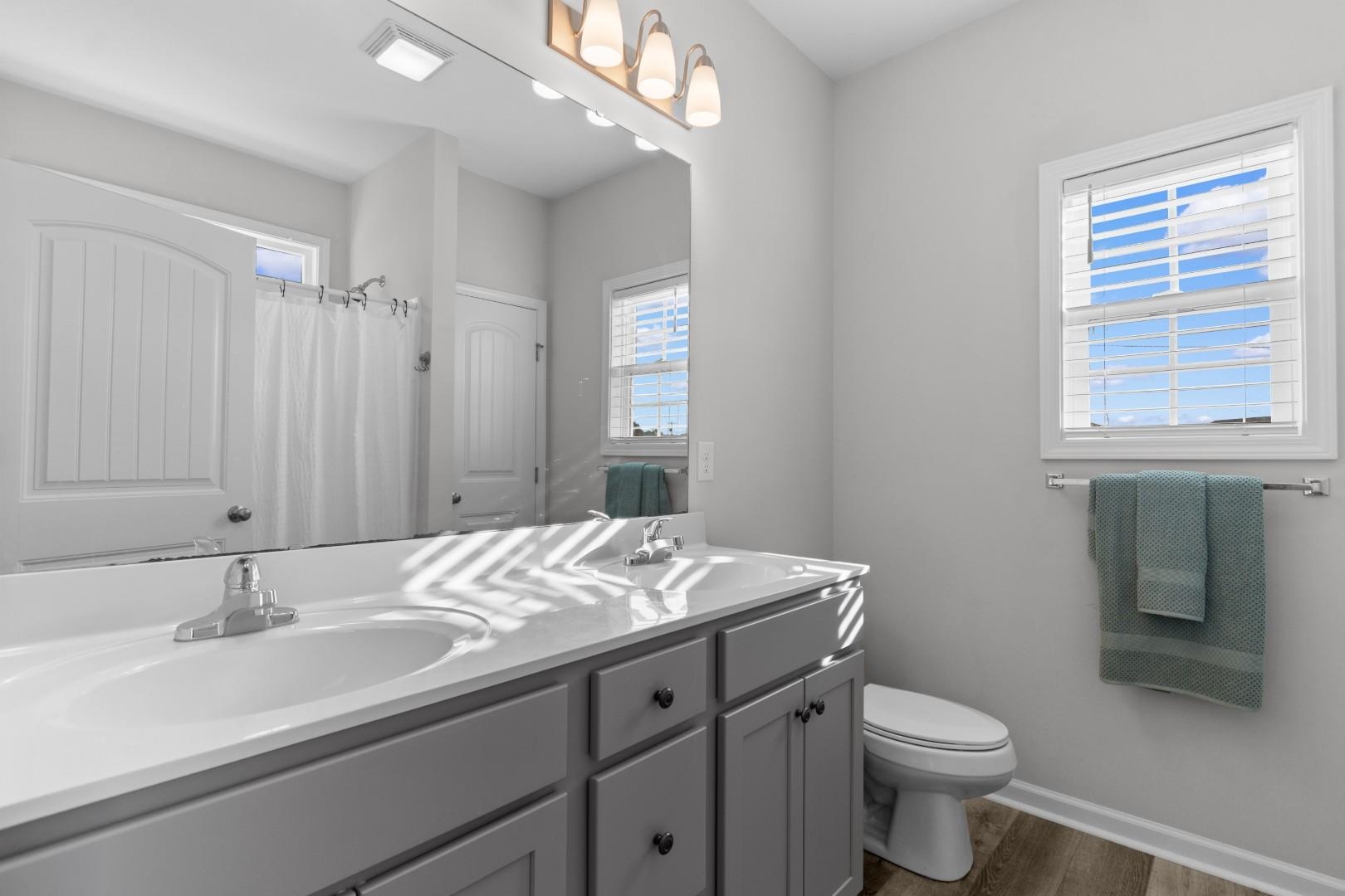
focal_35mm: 16
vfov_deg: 73.7
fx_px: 598
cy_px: 448
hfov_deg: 96.7
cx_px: 672
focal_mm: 11
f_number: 4.8
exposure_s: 1/50
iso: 100
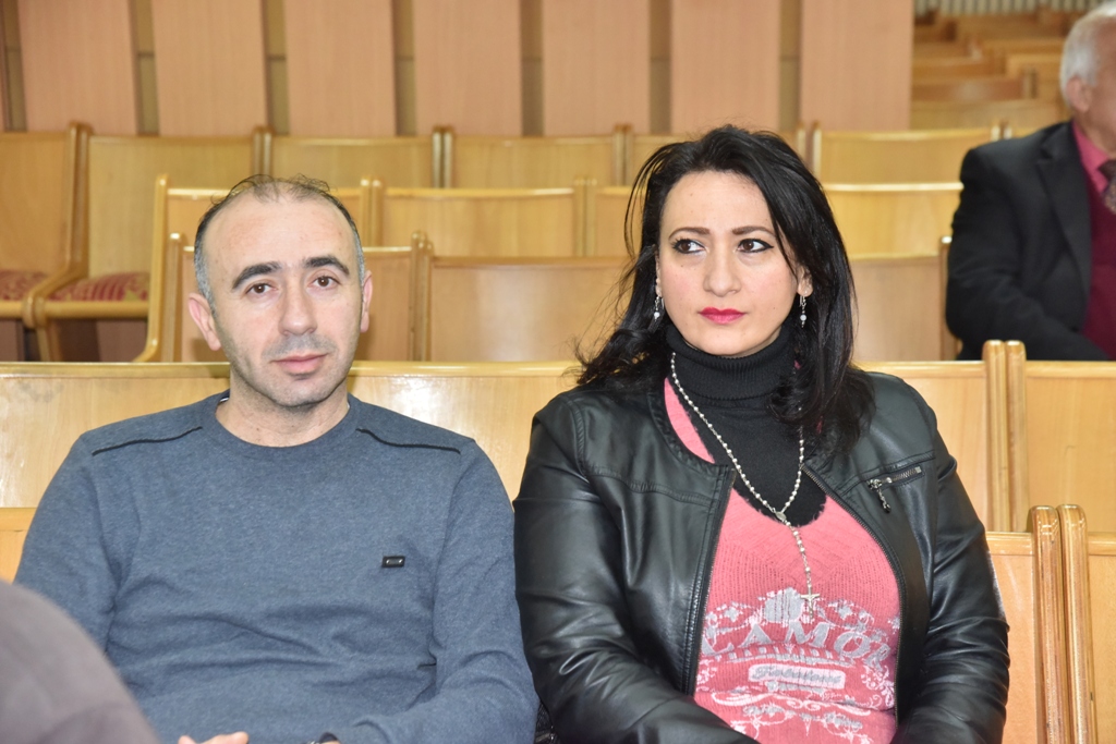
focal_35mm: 85
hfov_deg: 23.9
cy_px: 372
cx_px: 558
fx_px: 2635
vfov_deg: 16.1
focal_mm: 85
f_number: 6.3
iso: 2500
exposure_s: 1/160
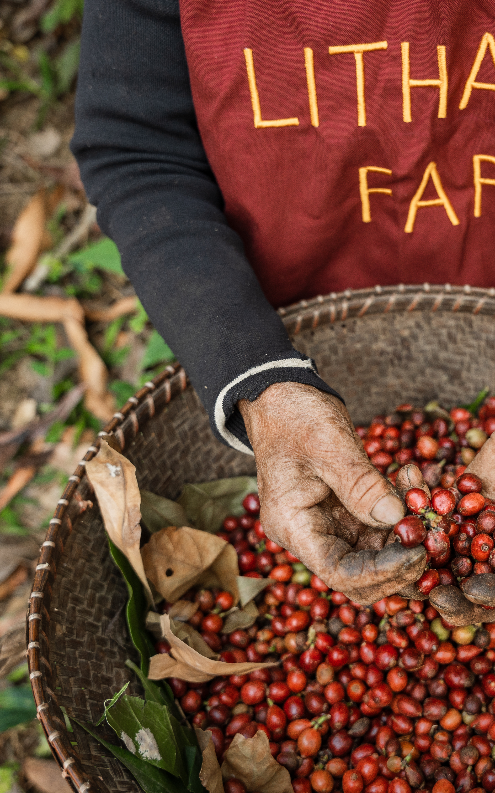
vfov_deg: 43.3
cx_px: 431
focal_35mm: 46
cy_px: 393
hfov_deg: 27.0
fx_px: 998
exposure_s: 1/400
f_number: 3.5
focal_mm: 29.8
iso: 400
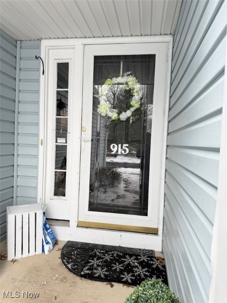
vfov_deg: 71.6
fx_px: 210
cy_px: 152
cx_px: 114
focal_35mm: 24
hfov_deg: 56.8
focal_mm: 6.76
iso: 64
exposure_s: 1/284
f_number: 1.78
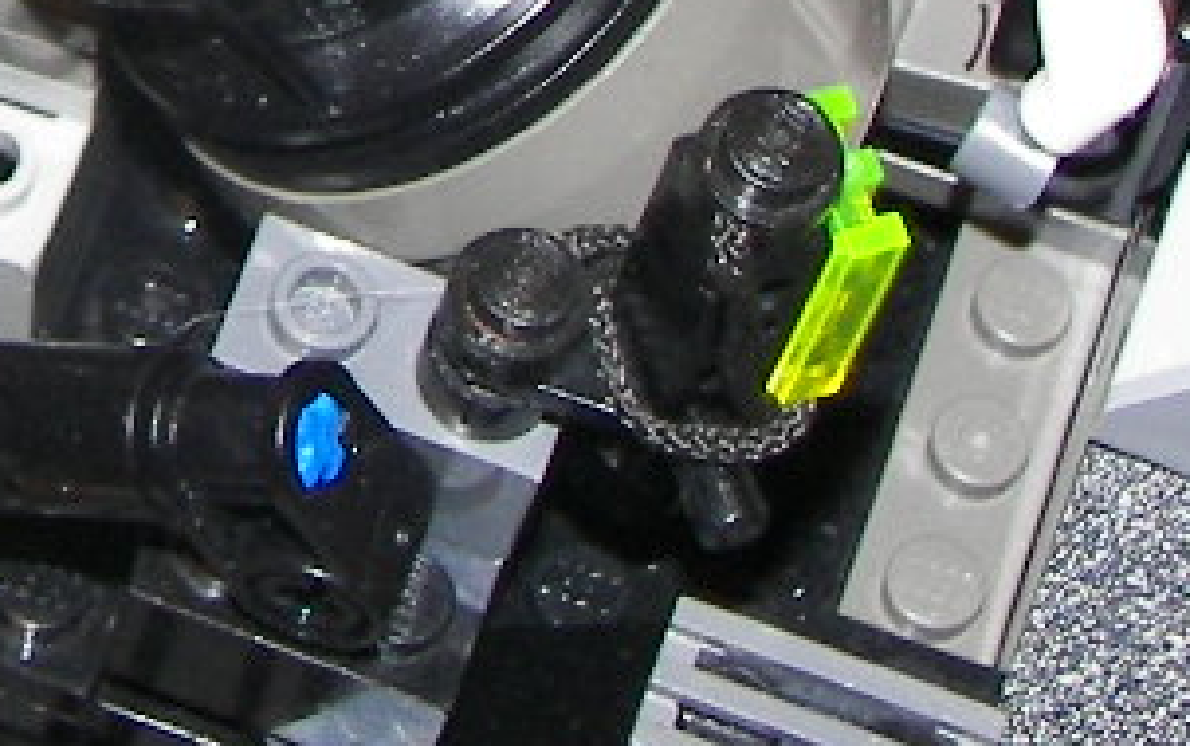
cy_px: -400
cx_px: -137
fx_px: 7401
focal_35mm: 228
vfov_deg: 5.7
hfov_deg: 9.1
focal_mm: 8.5
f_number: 2.8
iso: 100
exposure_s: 1/30
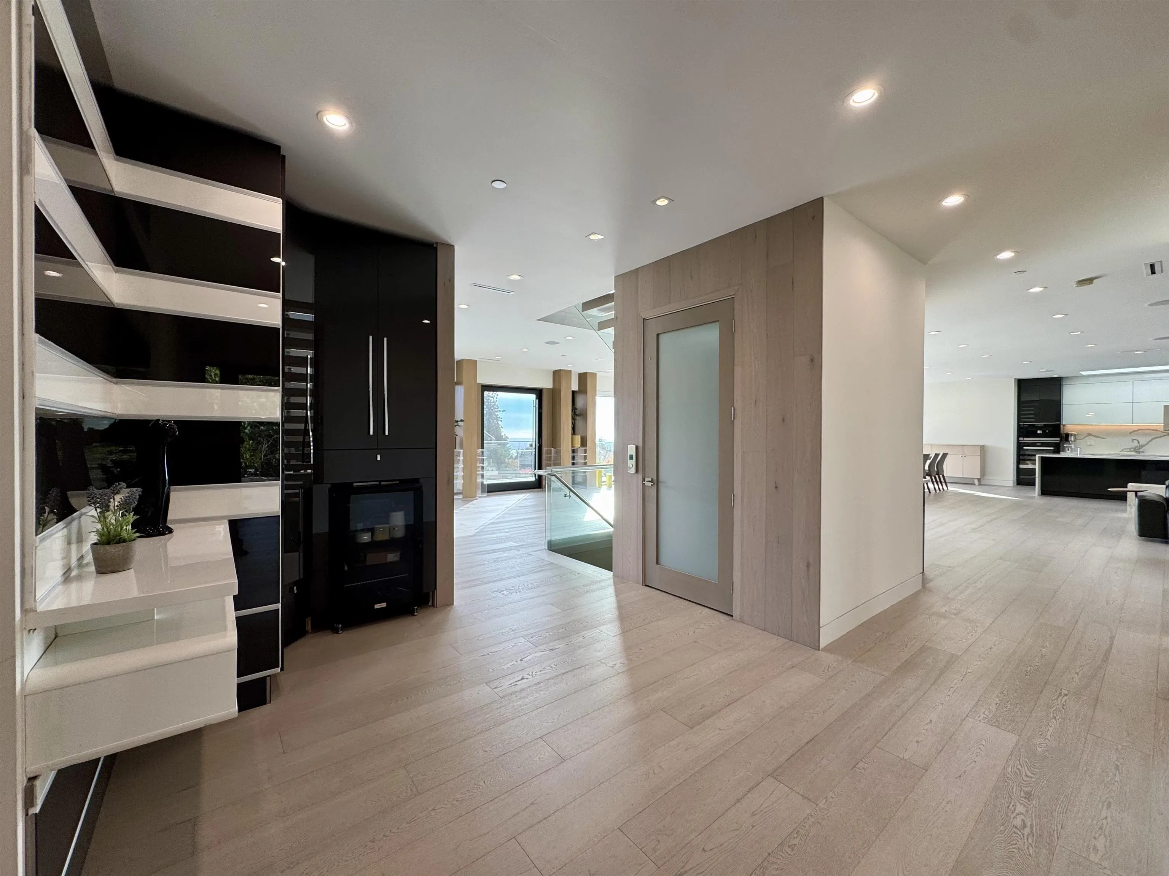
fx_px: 473
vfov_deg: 85.7
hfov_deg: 102.1
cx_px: 584
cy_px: 438
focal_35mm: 14
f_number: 2.2
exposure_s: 1/120
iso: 64
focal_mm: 2.22
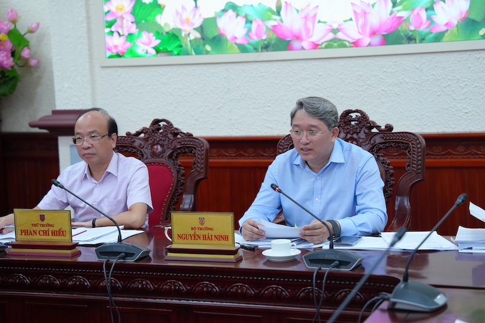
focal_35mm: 70
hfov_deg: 28.8
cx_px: 242
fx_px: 943
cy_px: 162
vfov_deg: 19.4
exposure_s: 1/160
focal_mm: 70
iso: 1000
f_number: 3.2
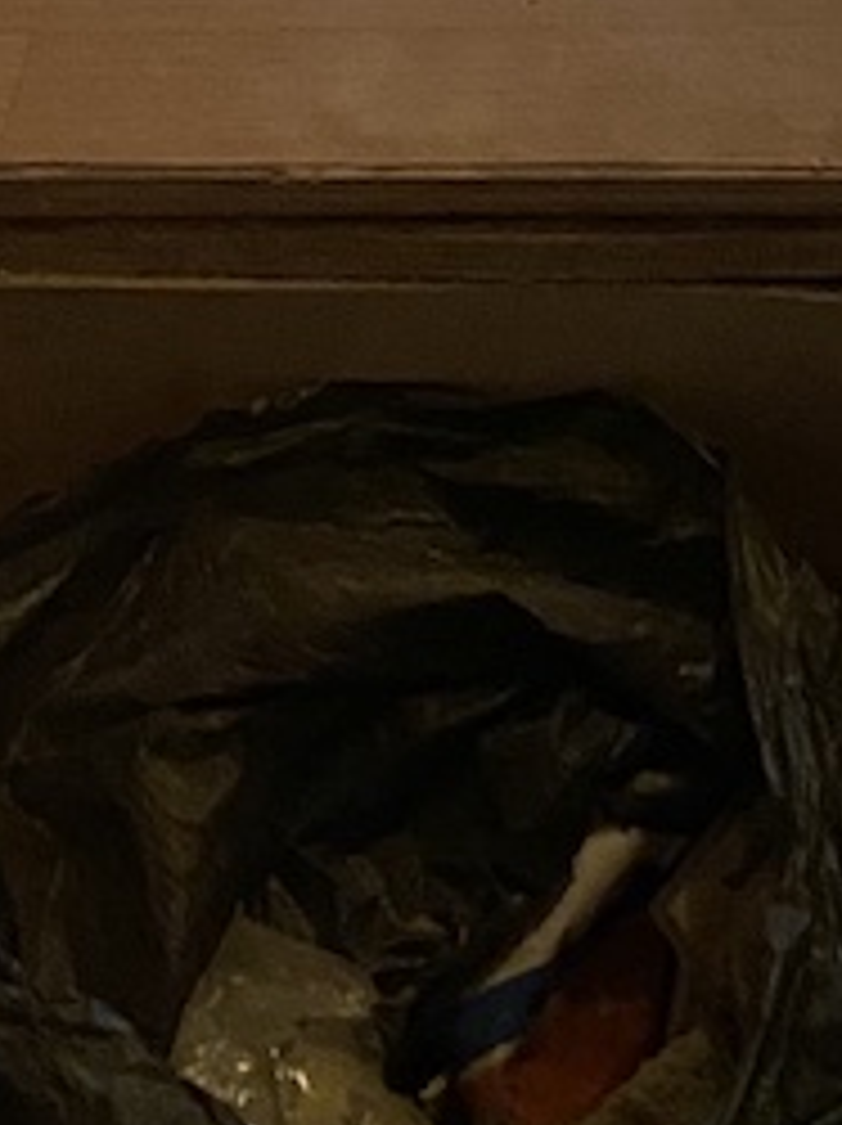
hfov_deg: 11.8
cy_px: -1408
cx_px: 464
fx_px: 4061
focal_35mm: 125
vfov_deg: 12.8
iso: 500
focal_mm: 4.25
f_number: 1.8
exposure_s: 1/25
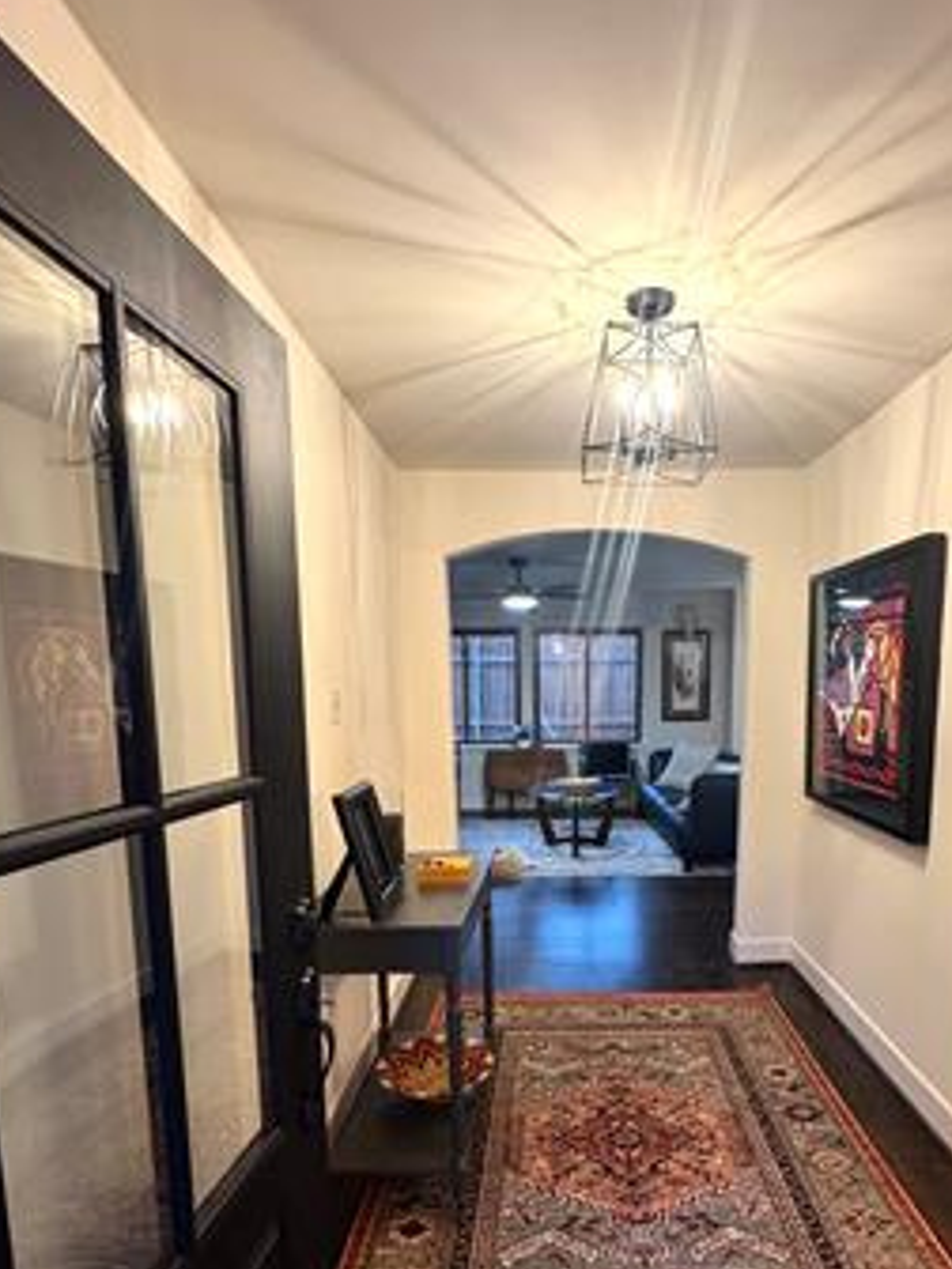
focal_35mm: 20
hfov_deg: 65.4
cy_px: 786
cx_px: 567
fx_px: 733
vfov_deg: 80.4
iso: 320
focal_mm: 2.22
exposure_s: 1/60
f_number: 2.2
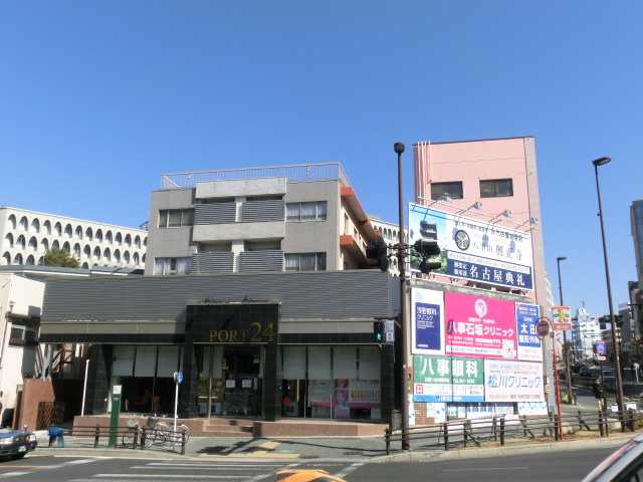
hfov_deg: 50.1
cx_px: 322
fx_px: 687
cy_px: 241
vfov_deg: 38.7
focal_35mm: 37
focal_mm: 6.61
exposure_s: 1/1000
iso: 80
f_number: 3.9
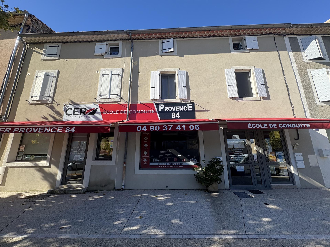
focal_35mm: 14
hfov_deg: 102.1
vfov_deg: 85.7
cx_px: 165
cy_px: 124
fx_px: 133
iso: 40
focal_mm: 2.22
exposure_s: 1/868
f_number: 2.2
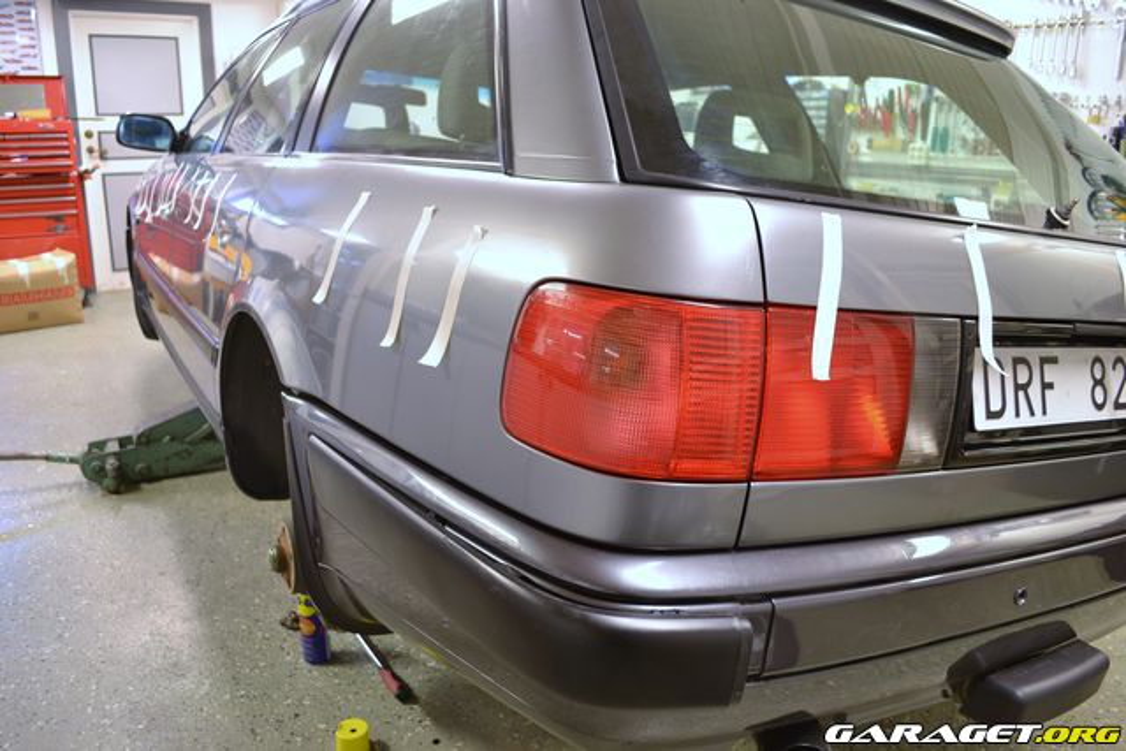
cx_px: 563
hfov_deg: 67.4
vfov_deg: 48.0
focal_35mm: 27
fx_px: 845
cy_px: 376
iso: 100
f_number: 3.5
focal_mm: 18
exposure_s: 1/2.5
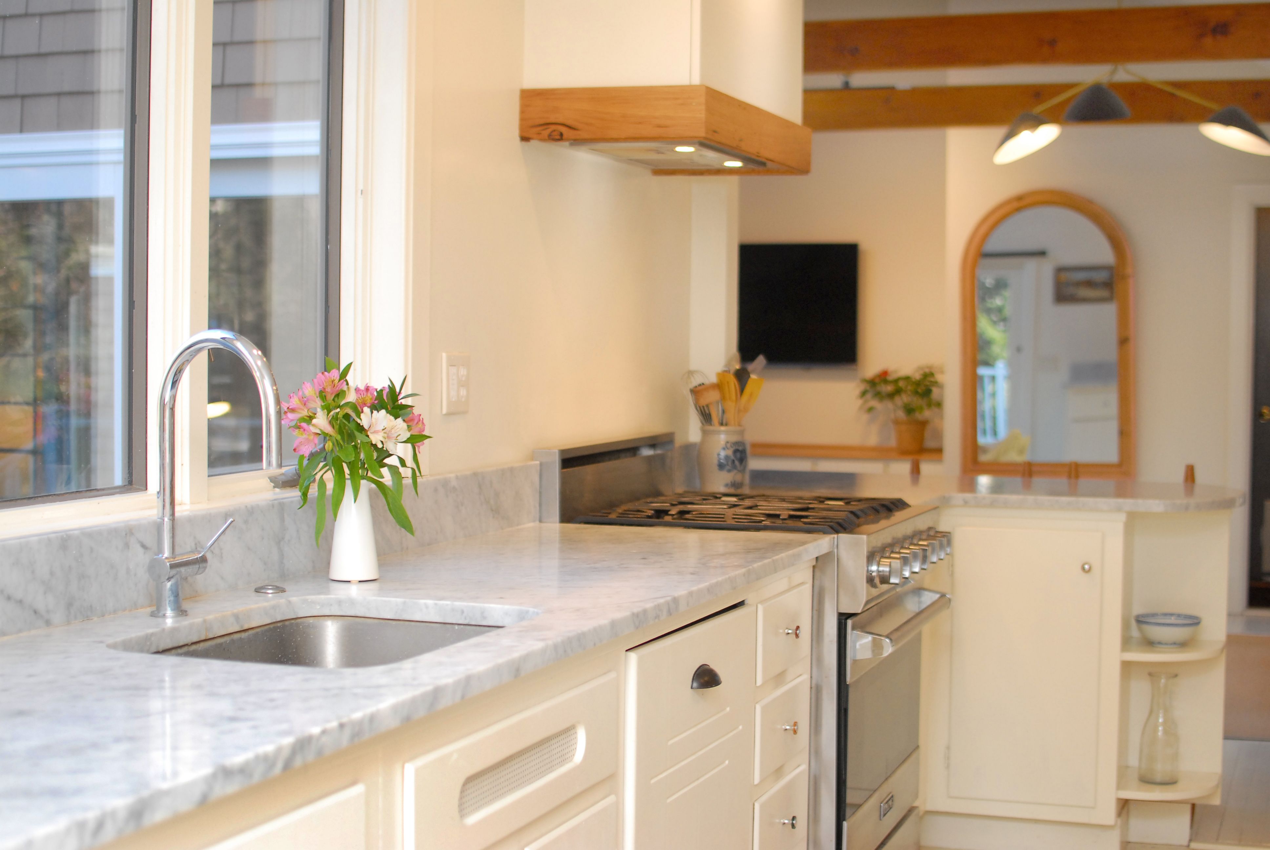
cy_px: 425
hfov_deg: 37.8
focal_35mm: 52
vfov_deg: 25.8
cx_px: 635
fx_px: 1854
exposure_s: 1/250
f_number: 2.5
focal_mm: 35
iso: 400
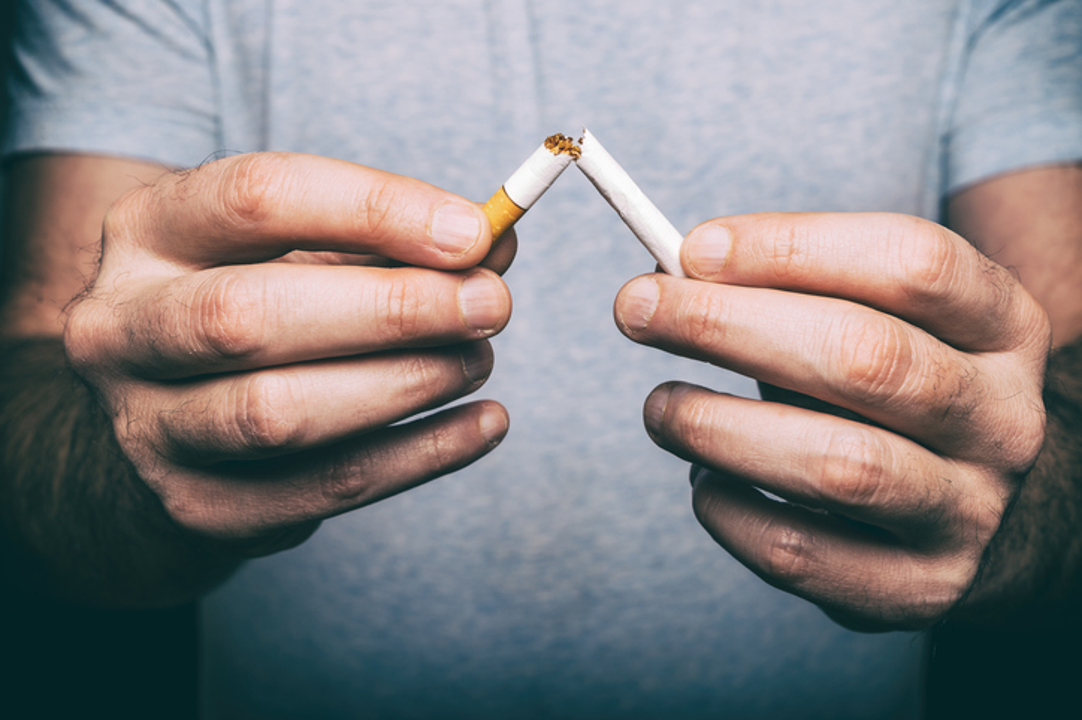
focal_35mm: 50
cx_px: 541
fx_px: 1502
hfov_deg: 39.6
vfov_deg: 27.0
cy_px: 360
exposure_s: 1/200
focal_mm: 50
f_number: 8
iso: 100
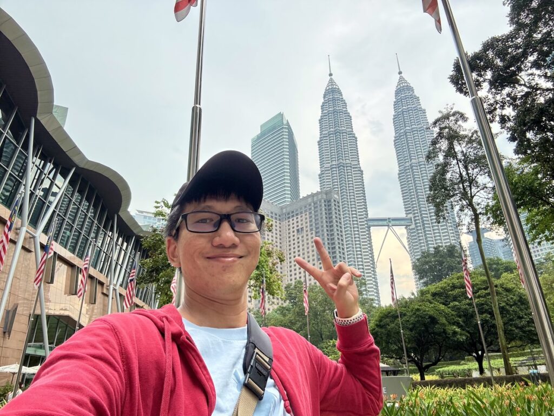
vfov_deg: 58.9
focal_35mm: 23
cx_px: 277
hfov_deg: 73.9
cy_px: 208
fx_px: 368
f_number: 1.9
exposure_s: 1/156
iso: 40
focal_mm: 2.69
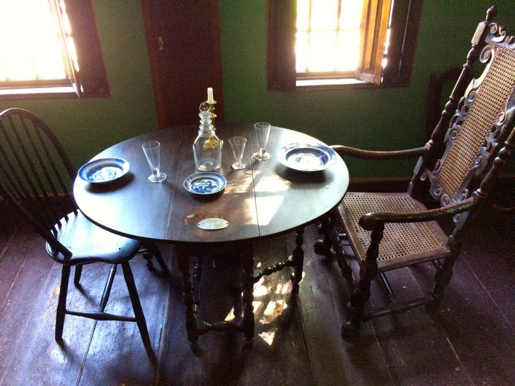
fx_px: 431
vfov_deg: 48.2
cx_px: 258
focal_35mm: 29
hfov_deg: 61.7
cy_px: 193
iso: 200
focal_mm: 4.15
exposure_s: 1/30
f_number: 2.2
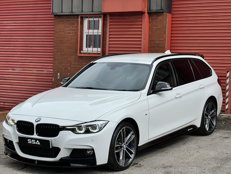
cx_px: 116
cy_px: 87
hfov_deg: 25.3
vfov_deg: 19.1
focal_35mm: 77
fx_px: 514
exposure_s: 1/694
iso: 32
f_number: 2.8
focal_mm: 9
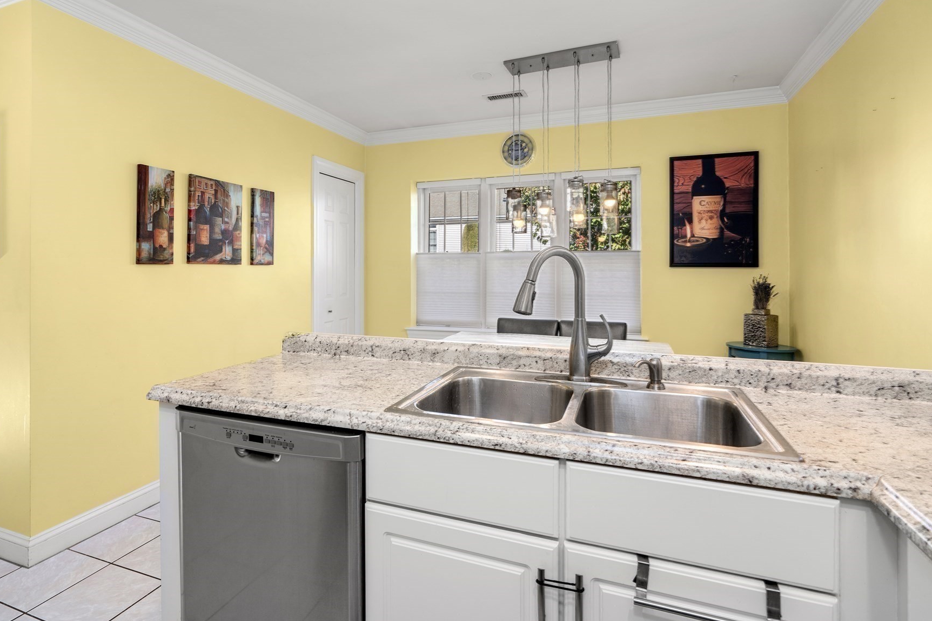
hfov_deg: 86.7
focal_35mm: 19
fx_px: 492
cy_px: 255
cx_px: 427
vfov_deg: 64.1
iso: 320
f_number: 7.1
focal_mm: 16
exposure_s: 1/10
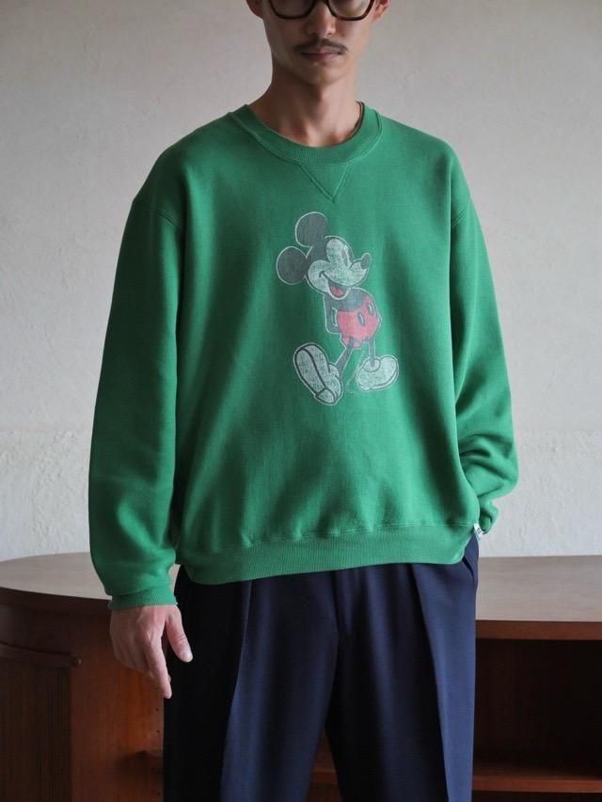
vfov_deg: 20.4
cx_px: 301
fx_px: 2225
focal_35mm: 96
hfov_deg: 15.4
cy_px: 401
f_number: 3.9
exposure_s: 1/125
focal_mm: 48
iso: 1250
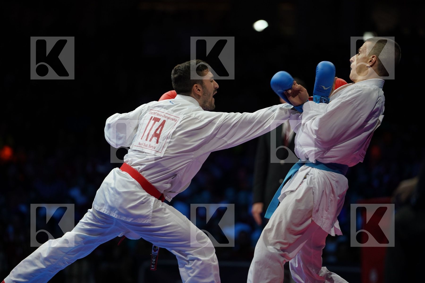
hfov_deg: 10.6
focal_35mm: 194
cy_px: 142
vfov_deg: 7.1
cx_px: 212
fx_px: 2290
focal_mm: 194
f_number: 2.8
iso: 800
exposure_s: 1/1000
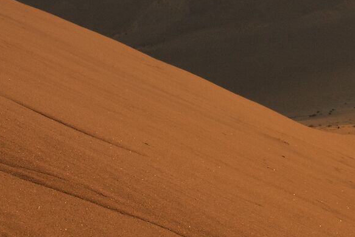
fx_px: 1016
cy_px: -94
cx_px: 220
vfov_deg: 12.8
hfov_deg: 19.8
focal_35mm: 103
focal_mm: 25
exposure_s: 1/160
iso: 1600
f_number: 16
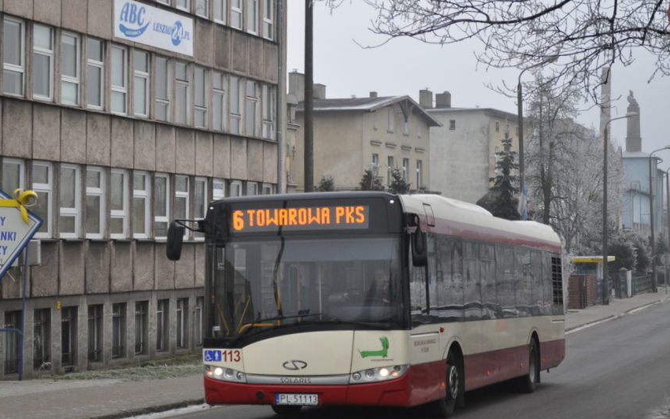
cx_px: 277
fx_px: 1443
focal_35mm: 79
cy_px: 200
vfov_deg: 16.5
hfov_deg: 26.1
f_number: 5.3
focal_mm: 44
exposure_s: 1/1000
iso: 800
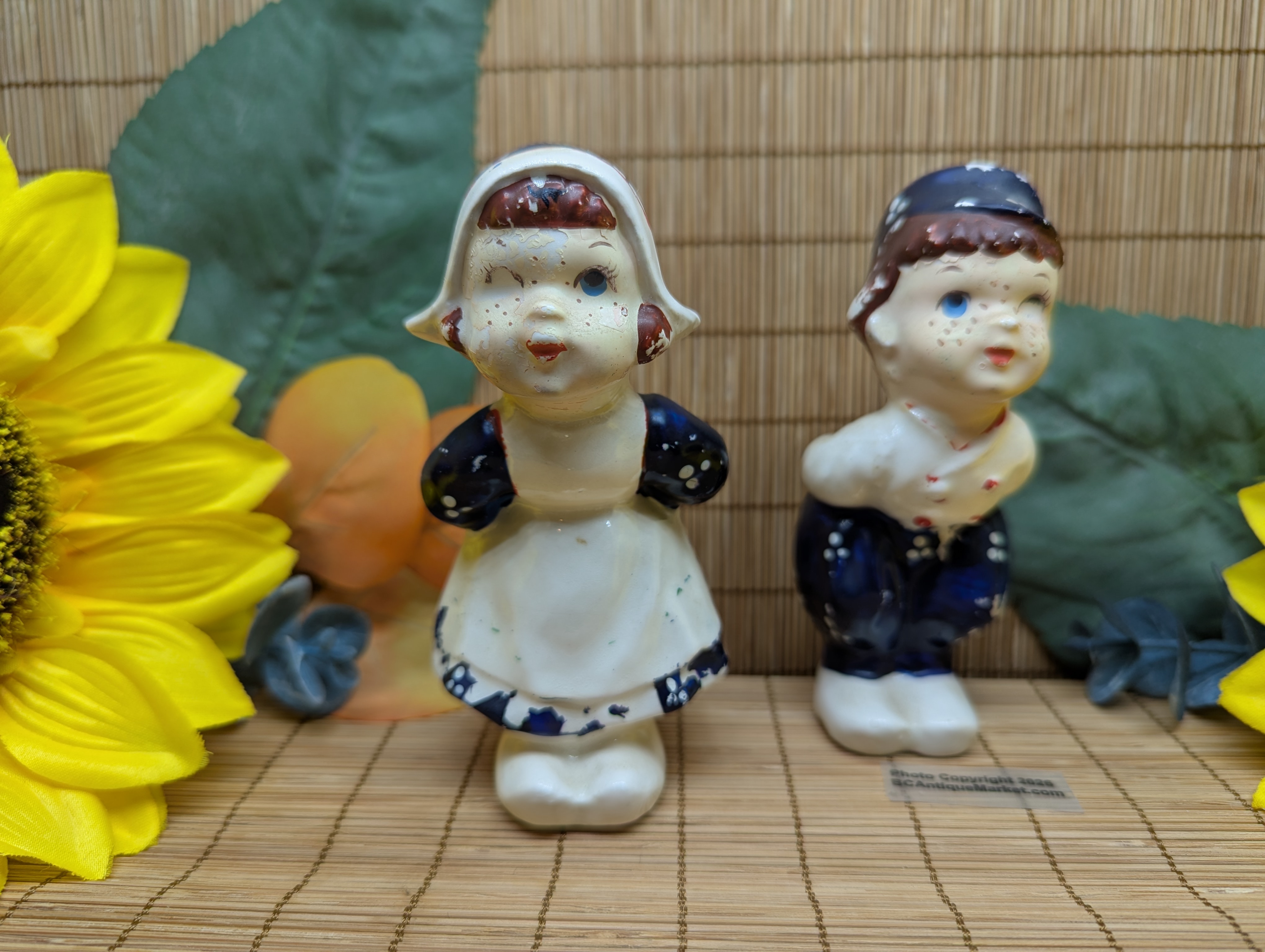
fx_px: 878
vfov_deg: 56.9
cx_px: 632
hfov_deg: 71.5
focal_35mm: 24
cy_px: 476
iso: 63
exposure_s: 1/247
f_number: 1.85
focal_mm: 6.81
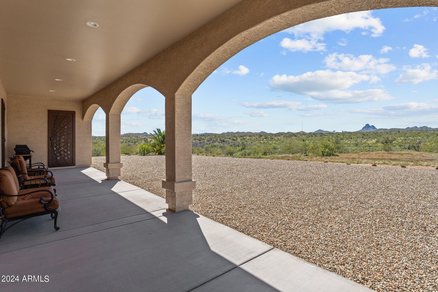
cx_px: 219
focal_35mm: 18
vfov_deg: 66.2
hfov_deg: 88.7
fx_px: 224
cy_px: 146
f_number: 8
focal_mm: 18.4
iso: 400
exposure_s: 1/1600
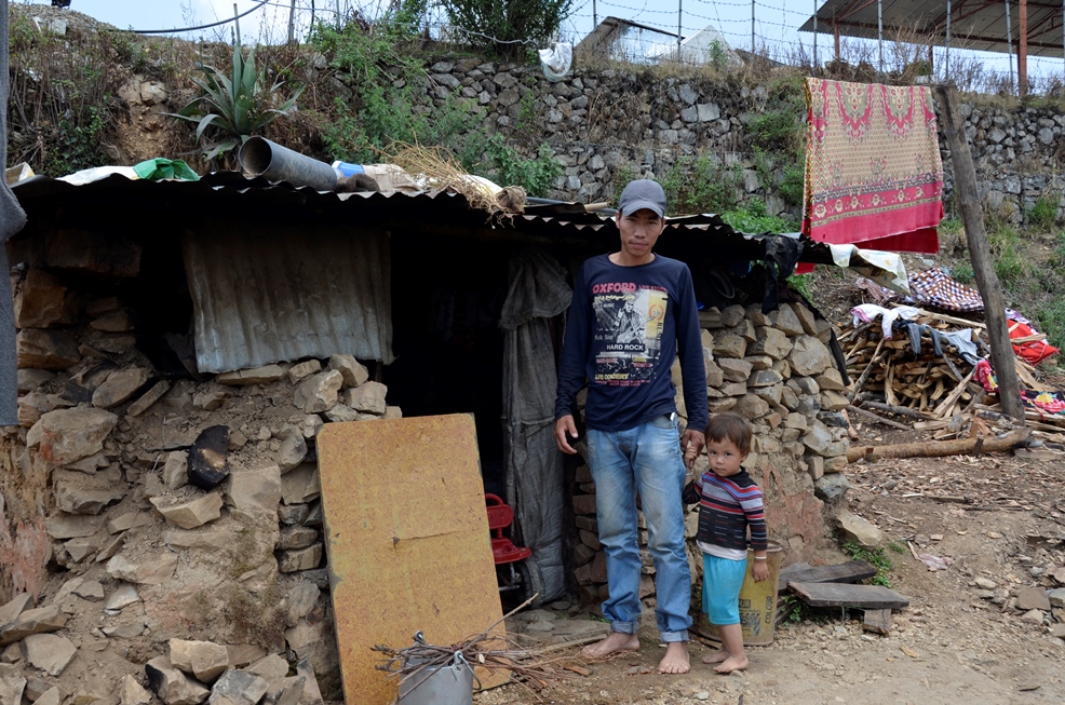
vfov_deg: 39.8
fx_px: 974
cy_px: 352
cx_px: 532
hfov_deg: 57.3
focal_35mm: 33
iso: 200
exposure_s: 1/250
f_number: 8
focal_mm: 22
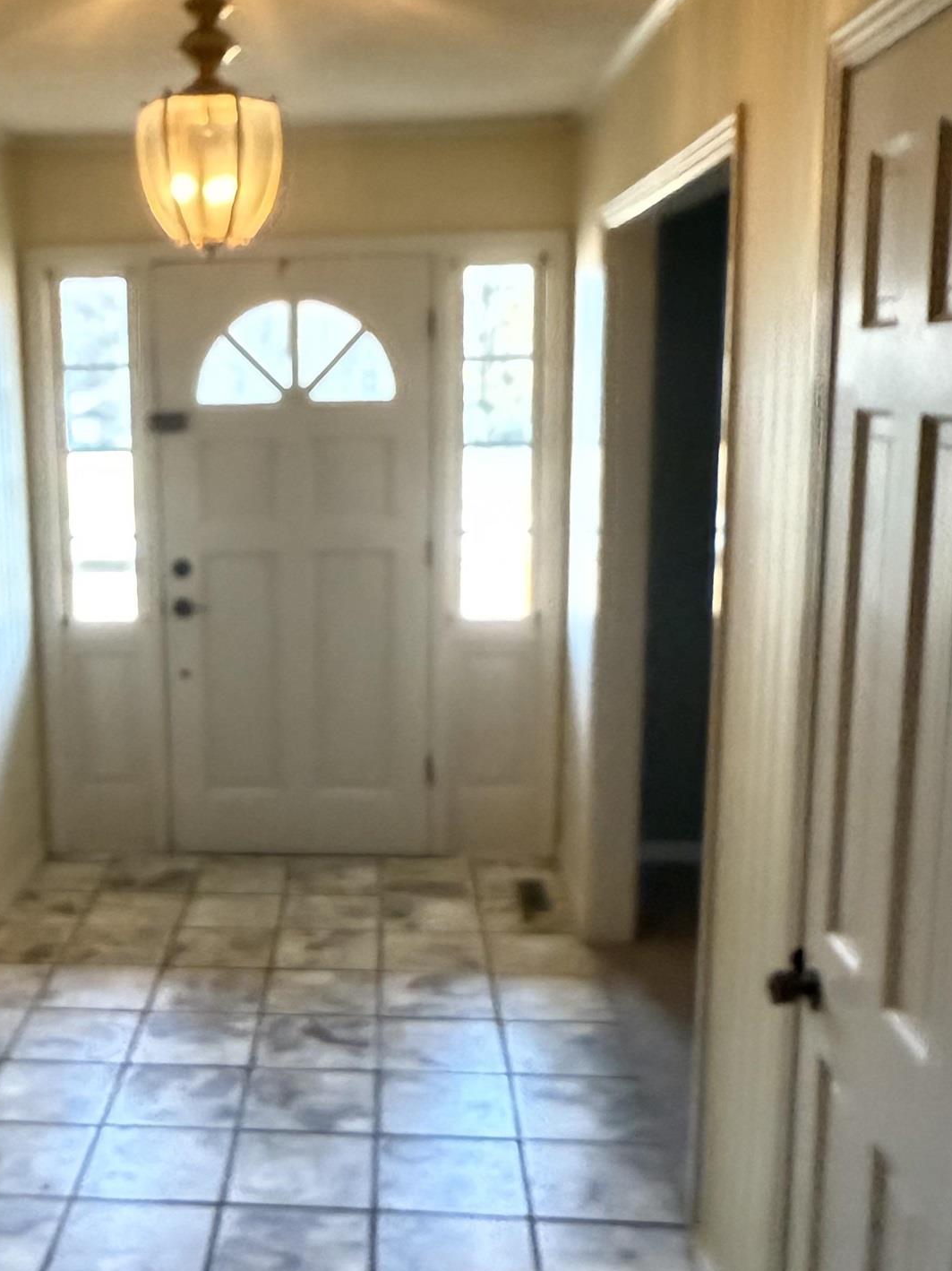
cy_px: 758
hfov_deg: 35.8
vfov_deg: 47.6
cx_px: 219
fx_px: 1431
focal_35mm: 39
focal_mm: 2.22
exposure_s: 1/120
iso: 2500
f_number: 2.2
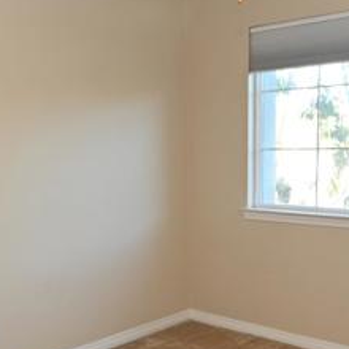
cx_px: 162
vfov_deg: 32.6
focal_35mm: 52
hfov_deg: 32.8
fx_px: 593
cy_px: 226
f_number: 5.6
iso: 400
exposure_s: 1/60
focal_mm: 14
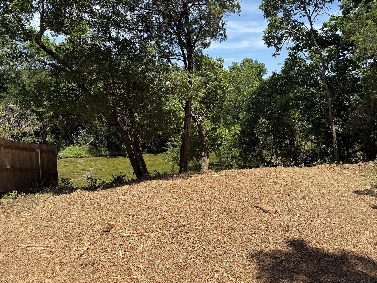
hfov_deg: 71.6
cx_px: 188
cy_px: 142
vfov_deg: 56.8
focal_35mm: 24
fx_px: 261
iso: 80
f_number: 1.78
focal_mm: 6.76
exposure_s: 1/3425
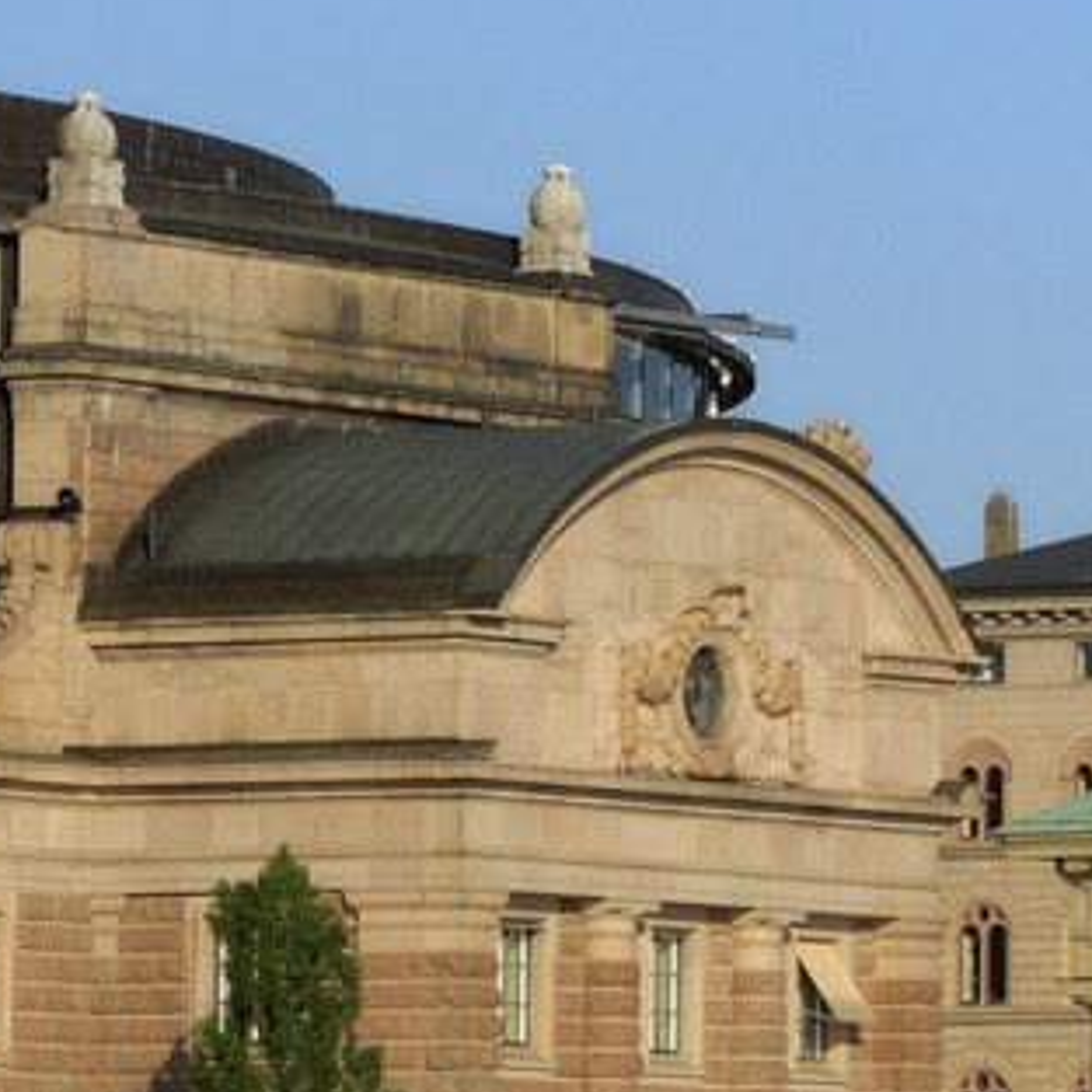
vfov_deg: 4.8
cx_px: 2686
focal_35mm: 364
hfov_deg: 4.7
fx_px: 12991
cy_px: 624
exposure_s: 1/200
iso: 100
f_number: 11
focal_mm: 56
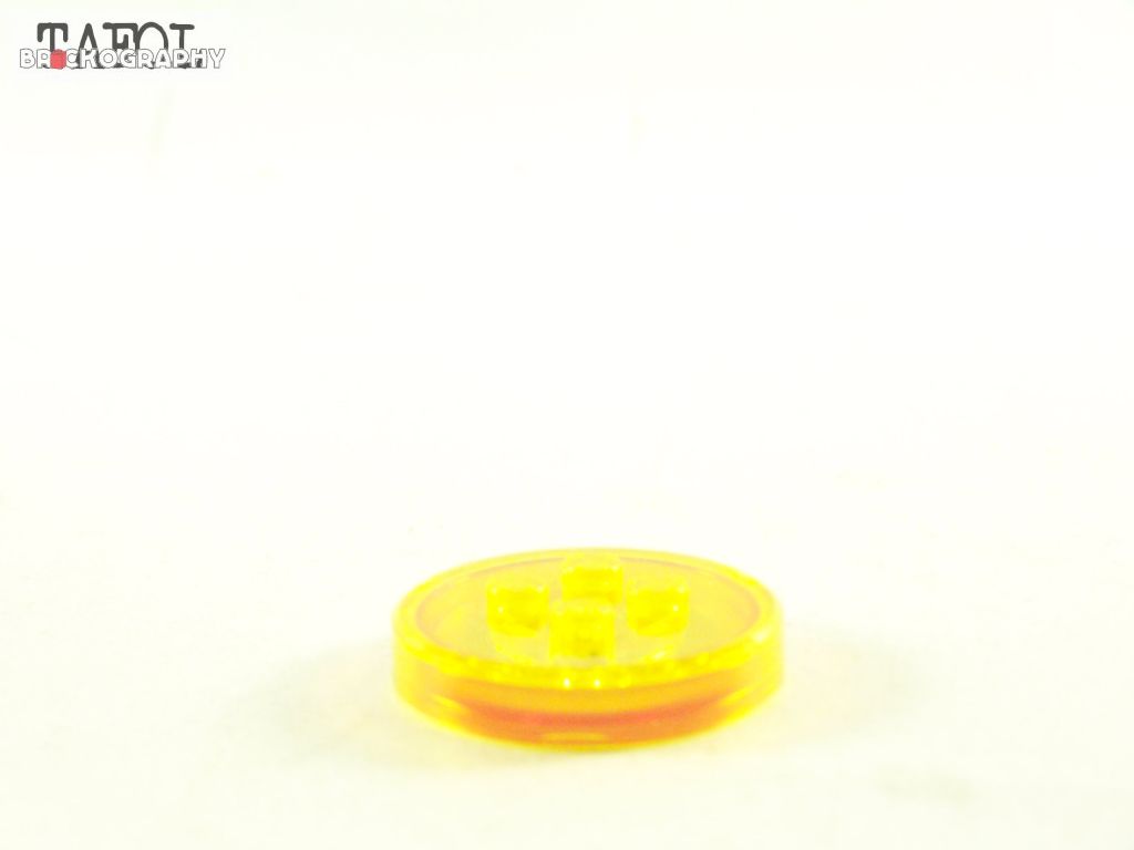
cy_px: 425
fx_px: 2686
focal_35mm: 82
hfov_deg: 23.8
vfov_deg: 18.0
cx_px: 567
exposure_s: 1/60
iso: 400
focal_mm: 13.7
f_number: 3.2
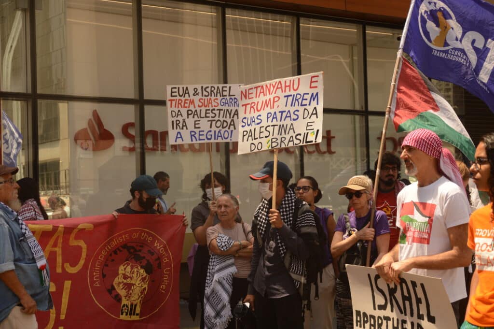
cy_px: 164
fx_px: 823
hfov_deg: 33.4
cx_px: 247
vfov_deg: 22.6
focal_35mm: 60
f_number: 4
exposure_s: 1/500
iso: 100
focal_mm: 40
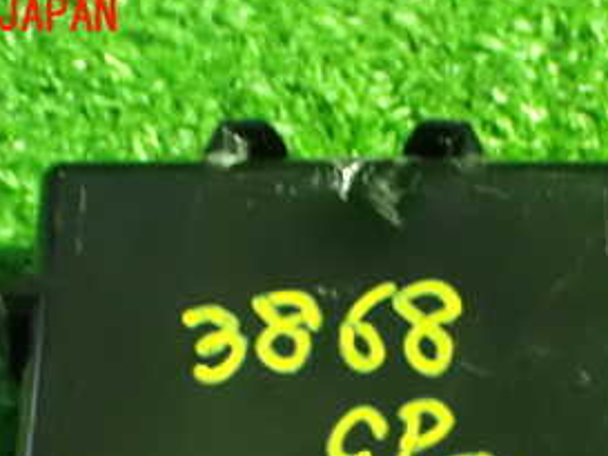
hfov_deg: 21.7
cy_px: 489
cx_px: 381
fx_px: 1581
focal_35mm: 90
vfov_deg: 16.0
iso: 1600
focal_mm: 7.31
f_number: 2.8
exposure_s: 1/20
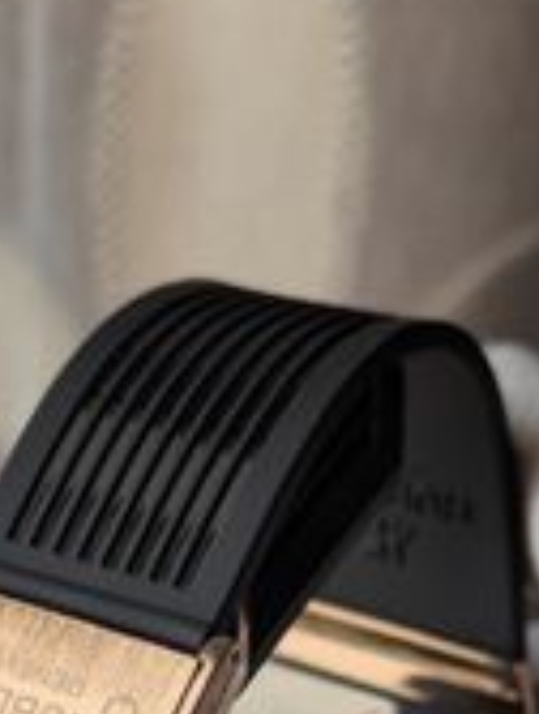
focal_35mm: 115
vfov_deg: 16.5
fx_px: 2378
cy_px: 791
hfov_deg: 12.9
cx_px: 199
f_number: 1.85
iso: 180
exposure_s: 1/213
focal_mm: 6.81
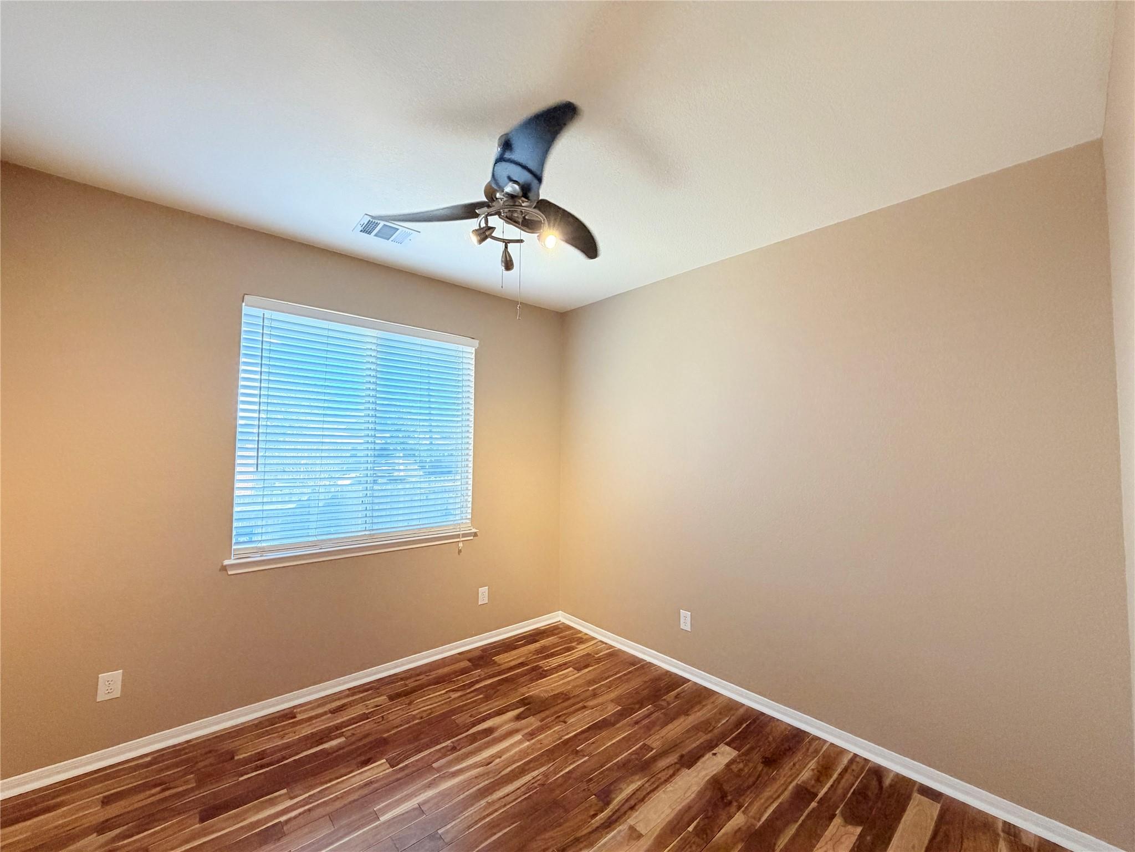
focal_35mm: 14
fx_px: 459
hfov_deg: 102.1
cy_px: 426
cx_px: 568
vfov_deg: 85.7
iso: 320
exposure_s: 1/120
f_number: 2.2
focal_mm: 2.22
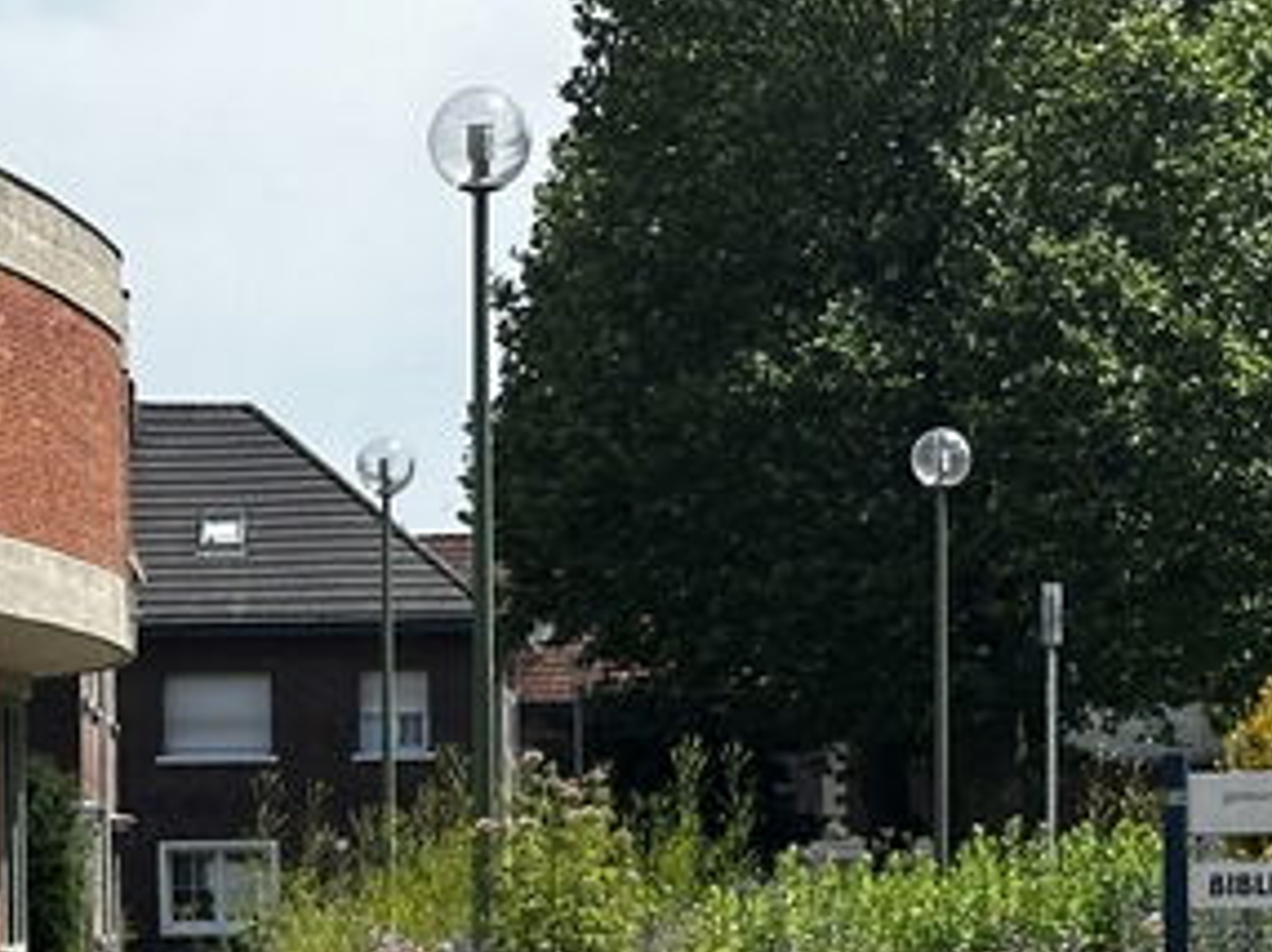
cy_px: 1419
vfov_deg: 8.4
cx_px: 227
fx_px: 6315
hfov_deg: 11.5
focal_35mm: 172
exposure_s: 1/3155
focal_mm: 6.86
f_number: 1.78
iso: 64
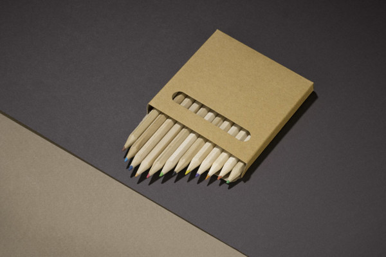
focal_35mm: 127
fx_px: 1361
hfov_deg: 16.1
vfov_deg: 10.8
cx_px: 193
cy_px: 128
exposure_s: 1/125
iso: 100
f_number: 14
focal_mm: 85
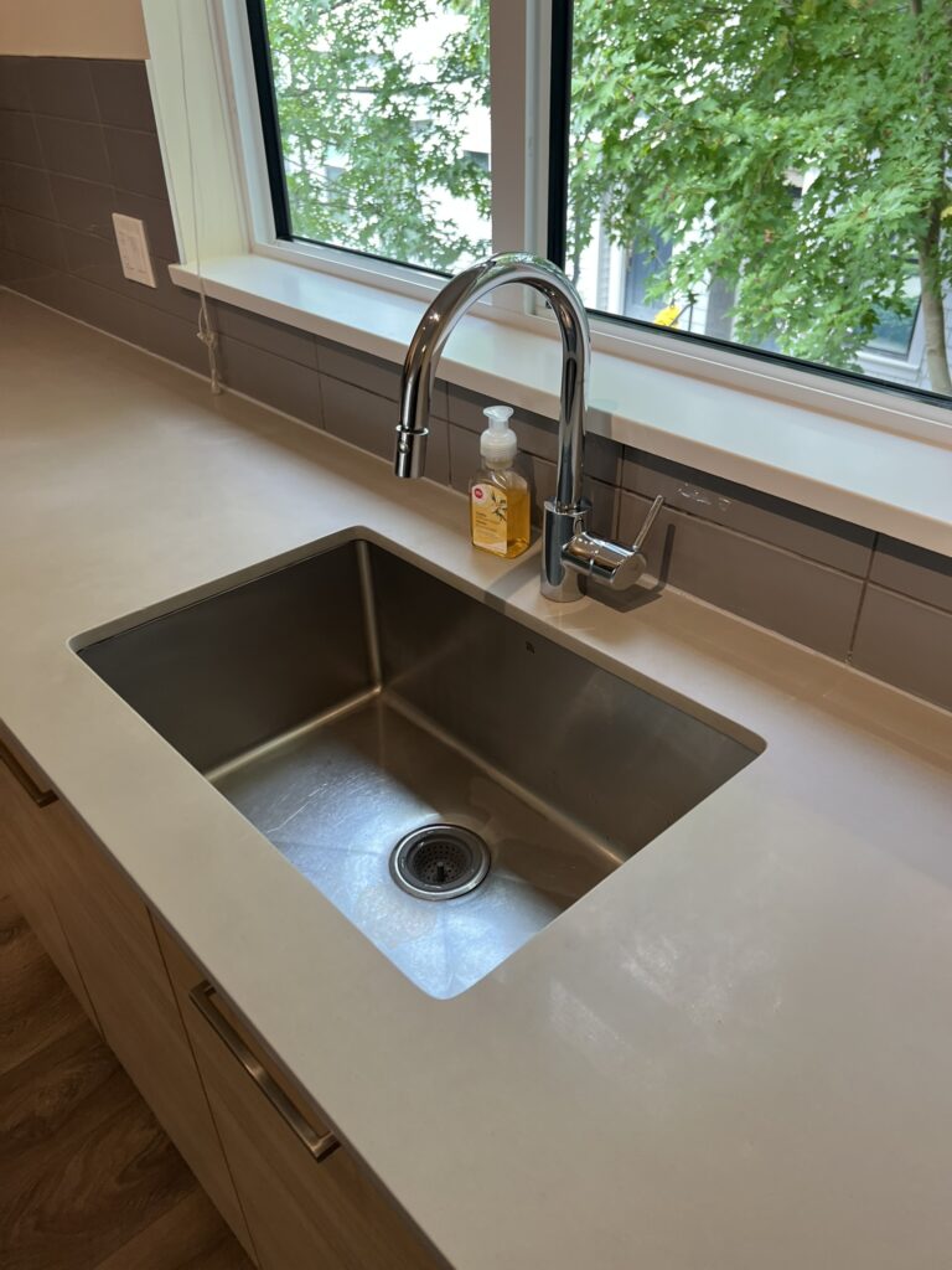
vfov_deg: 67.3
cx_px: 476
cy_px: 635
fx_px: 953
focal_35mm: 26
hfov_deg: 53.1
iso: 100
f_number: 1.5
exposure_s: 1/120
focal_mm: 5.7
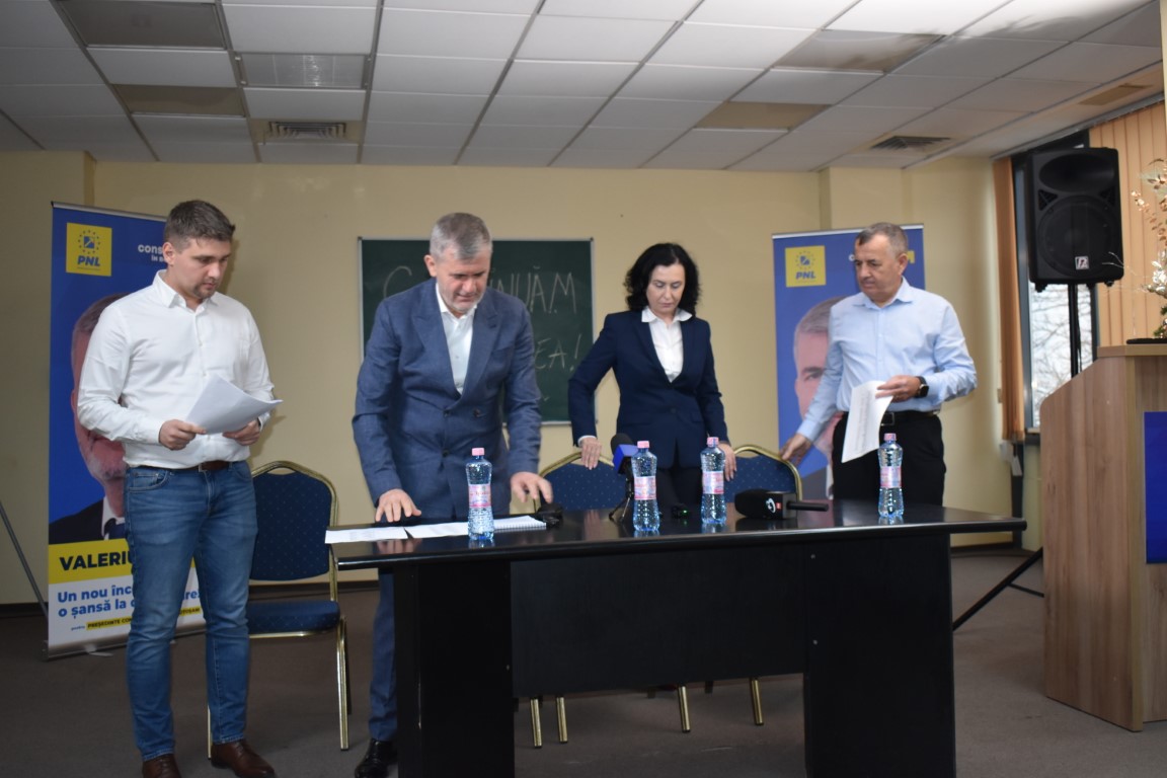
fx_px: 1167
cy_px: 389
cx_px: 584
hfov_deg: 53.1
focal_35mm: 36
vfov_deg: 36.9
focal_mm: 24
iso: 800
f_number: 4.5
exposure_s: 1/80
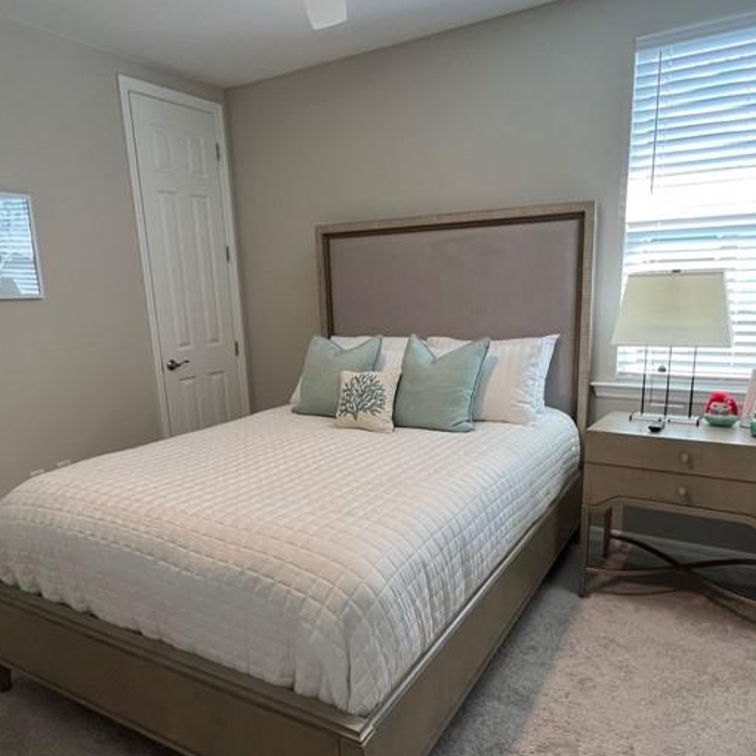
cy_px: 433
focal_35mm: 23
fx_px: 568
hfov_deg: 67.2
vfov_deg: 66.9
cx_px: 392
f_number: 1.8
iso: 125
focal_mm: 1.57
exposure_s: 1/120
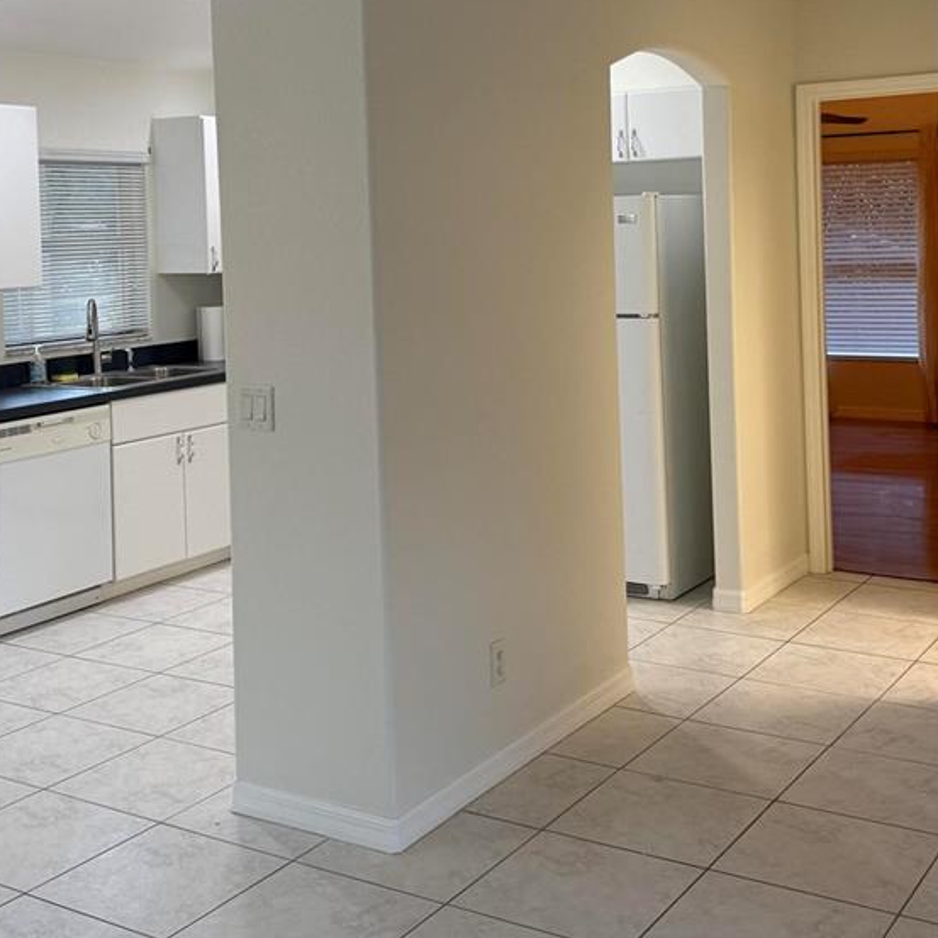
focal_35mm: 46
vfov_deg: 36.1
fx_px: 1410
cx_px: 441
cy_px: 260
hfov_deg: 36.8
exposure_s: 1/120
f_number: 1.78
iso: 160
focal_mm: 6.76
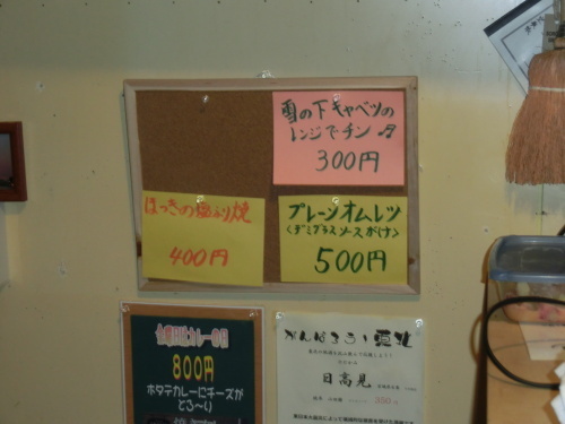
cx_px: 282
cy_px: 212
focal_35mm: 68
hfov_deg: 28.6
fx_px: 1110
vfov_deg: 21.6
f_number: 4.7
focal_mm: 12.1
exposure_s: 1/30
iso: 400
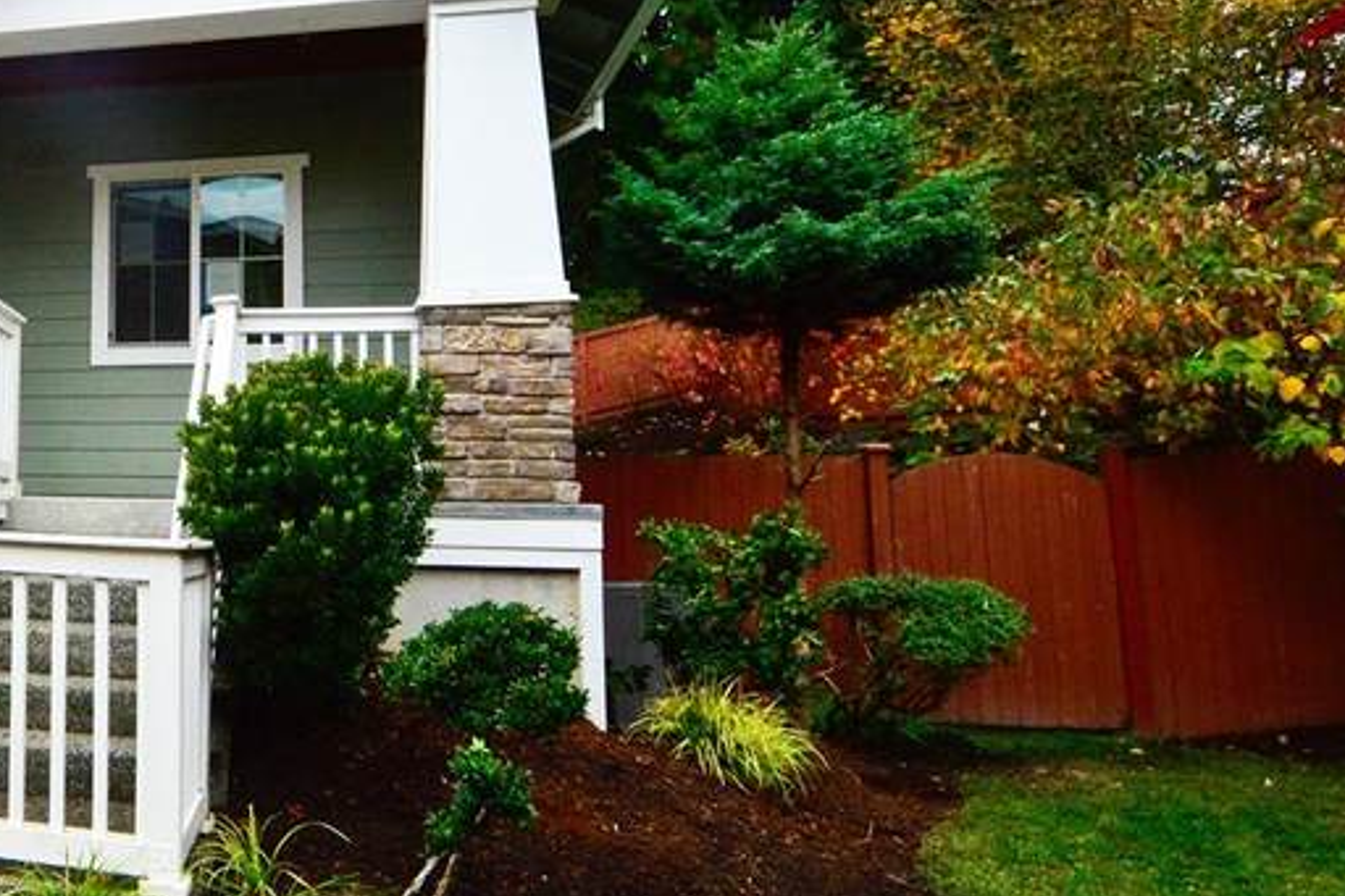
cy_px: 398
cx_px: 24
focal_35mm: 30
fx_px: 1120
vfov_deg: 43.5
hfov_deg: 50.9
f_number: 13
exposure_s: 1/640
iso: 2500
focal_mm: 12
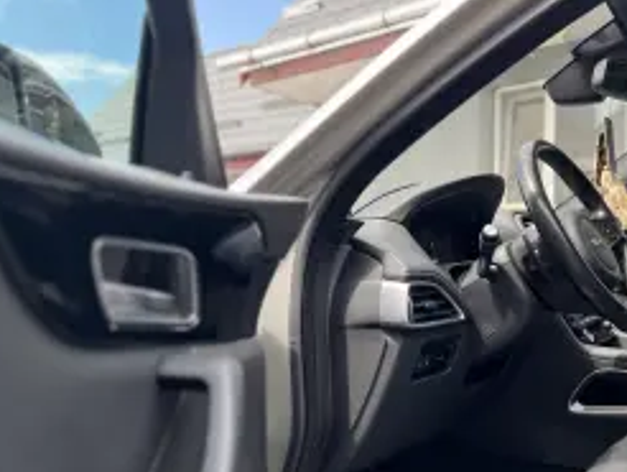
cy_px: 301
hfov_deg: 48.5
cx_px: 390
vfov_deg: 37.5
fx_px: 689
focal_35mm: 38
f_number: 1.5
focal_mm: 5.7
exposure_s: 1/597
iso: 50
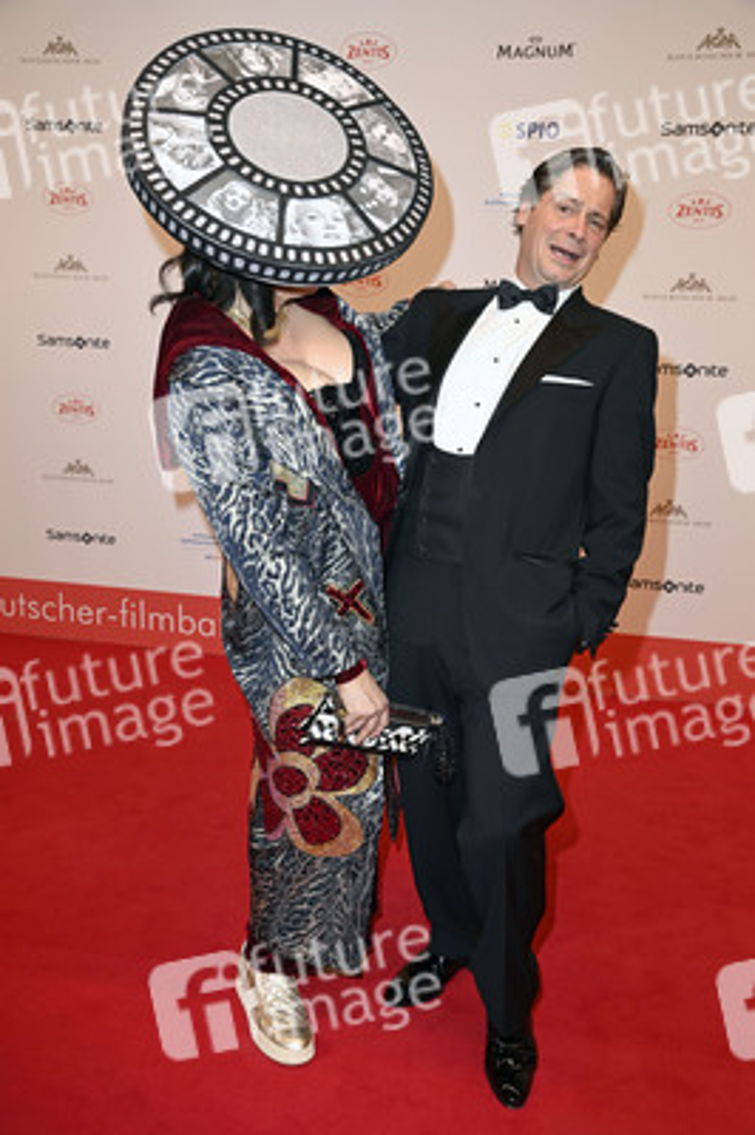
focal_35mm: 35
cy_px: 568
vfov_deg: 54.5
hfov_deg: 37.8
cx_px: 378
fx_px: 1103
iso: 640
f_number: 7.1
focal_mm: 35
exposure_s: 1/250
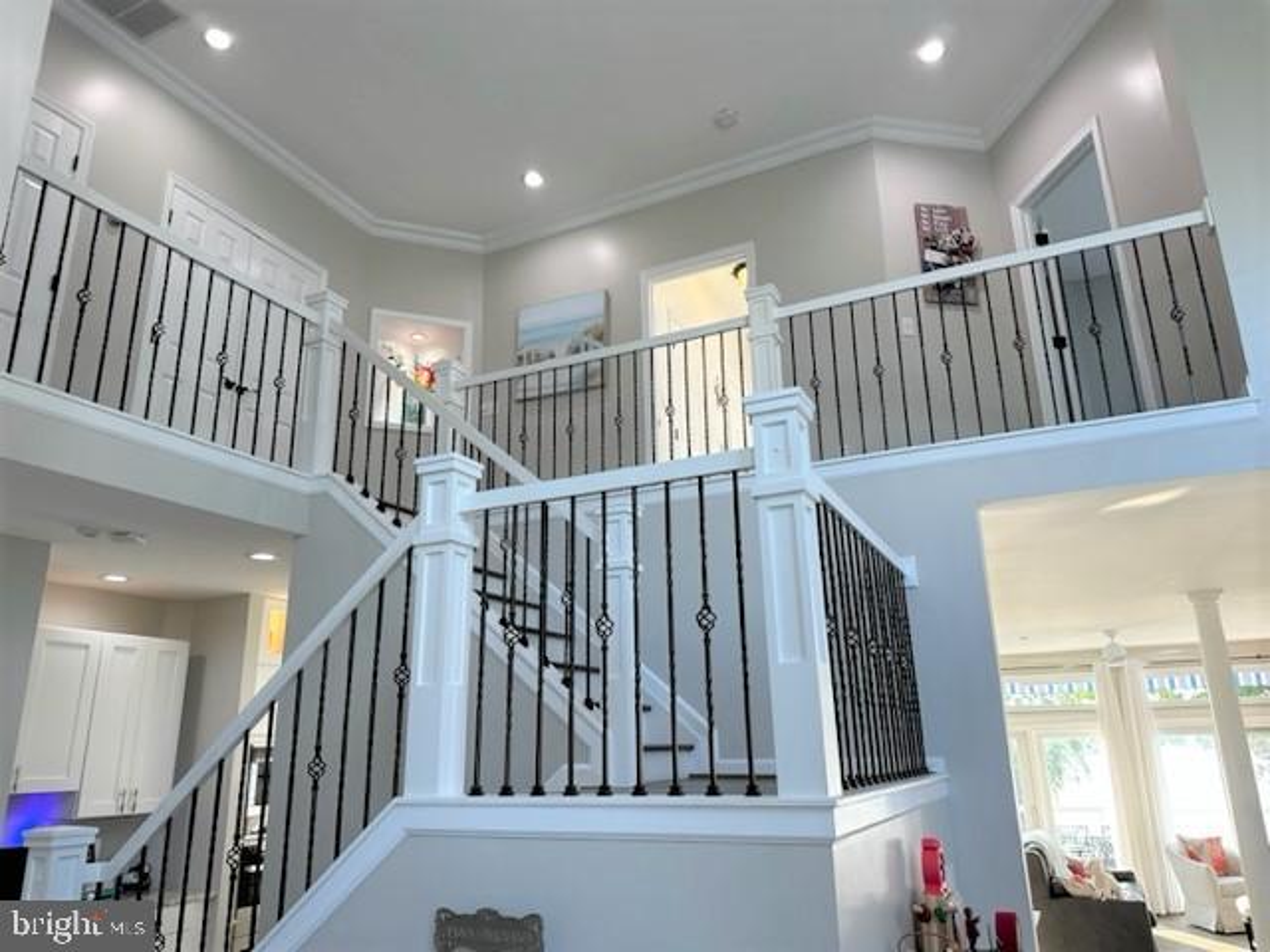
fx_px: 881
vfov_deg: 56.8
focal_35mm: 24
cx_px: 635
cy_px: 476
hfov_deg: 71.6
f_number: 1.78
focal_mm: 6.86
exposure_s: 1/158
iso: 100
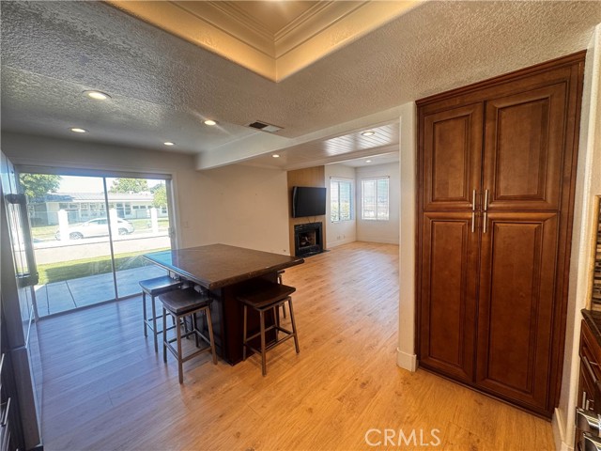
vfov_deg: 85.7
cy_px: 226
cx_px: 300
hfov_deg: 102.1
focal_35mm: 14
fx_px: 243
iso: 125
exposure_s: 1/120
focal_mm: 2.22
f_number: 2.2
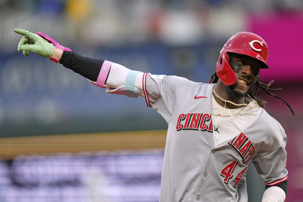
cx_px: 152
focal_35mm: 600
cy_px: 101
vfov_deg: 2.3
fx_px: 5050
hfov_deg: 3.4
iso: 1600
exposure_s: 1/2000
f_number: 2.8
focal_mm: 400
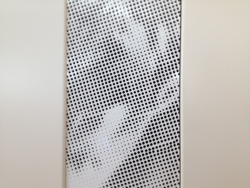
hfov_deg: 52.6
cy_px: 94
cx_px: 125
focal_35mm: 35
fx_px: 253
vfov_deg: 40.7
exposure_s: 1/60
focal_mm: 4.28
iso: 80
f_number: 2.4
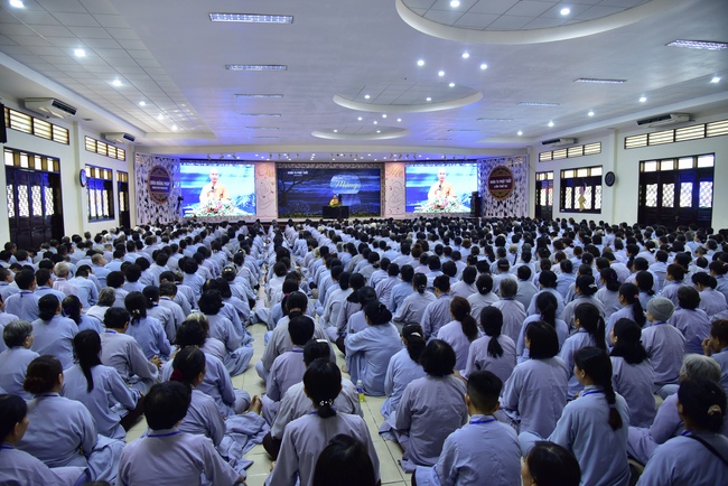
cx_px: 364
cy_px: 243
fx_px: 486
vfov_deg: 53.2
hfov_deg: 73.7
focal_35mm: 24
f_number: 4
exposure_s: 1/40
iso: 800
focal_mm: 24
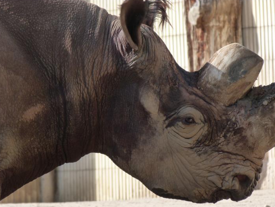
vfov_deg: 3.2
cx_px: 151
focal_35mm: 462
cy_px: 113
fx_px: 3671
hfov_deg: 4.3
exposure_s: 1/160
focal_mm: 72.8
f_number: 4.2
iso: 125
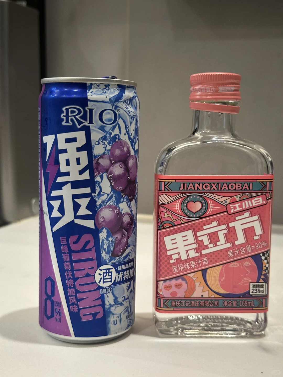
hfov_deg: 30.3
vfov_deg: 39.7
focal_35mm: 48
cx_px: 142
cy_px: 188
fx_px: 523
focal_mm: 6.86
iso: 250
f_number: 1.78
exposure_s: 1/54
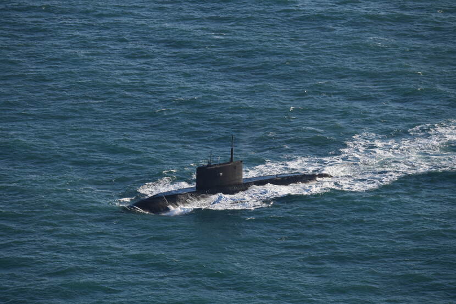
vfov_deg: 3.4
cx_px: 228
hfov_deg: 5.2
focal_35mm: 400
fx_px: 5065
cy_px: 152
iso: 250
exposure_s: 1/500
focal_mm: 400
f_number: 11
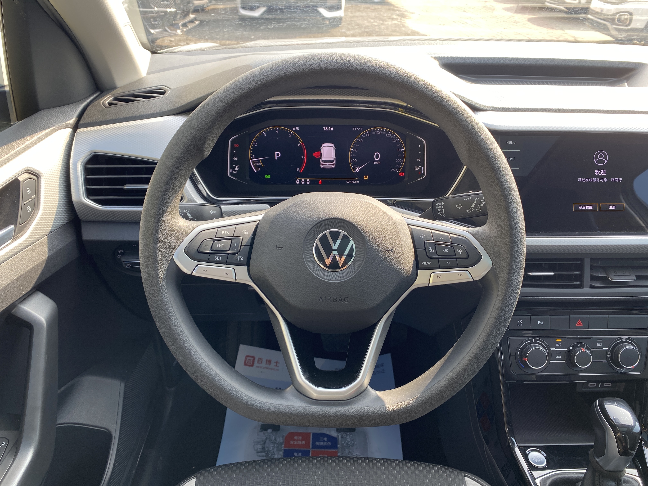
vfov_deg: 53.1
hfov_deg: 67.3
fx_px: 487
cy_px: 243
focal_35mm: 26
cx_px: 324
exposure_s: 1/128
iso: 32
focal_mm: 4.25
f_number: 1.8
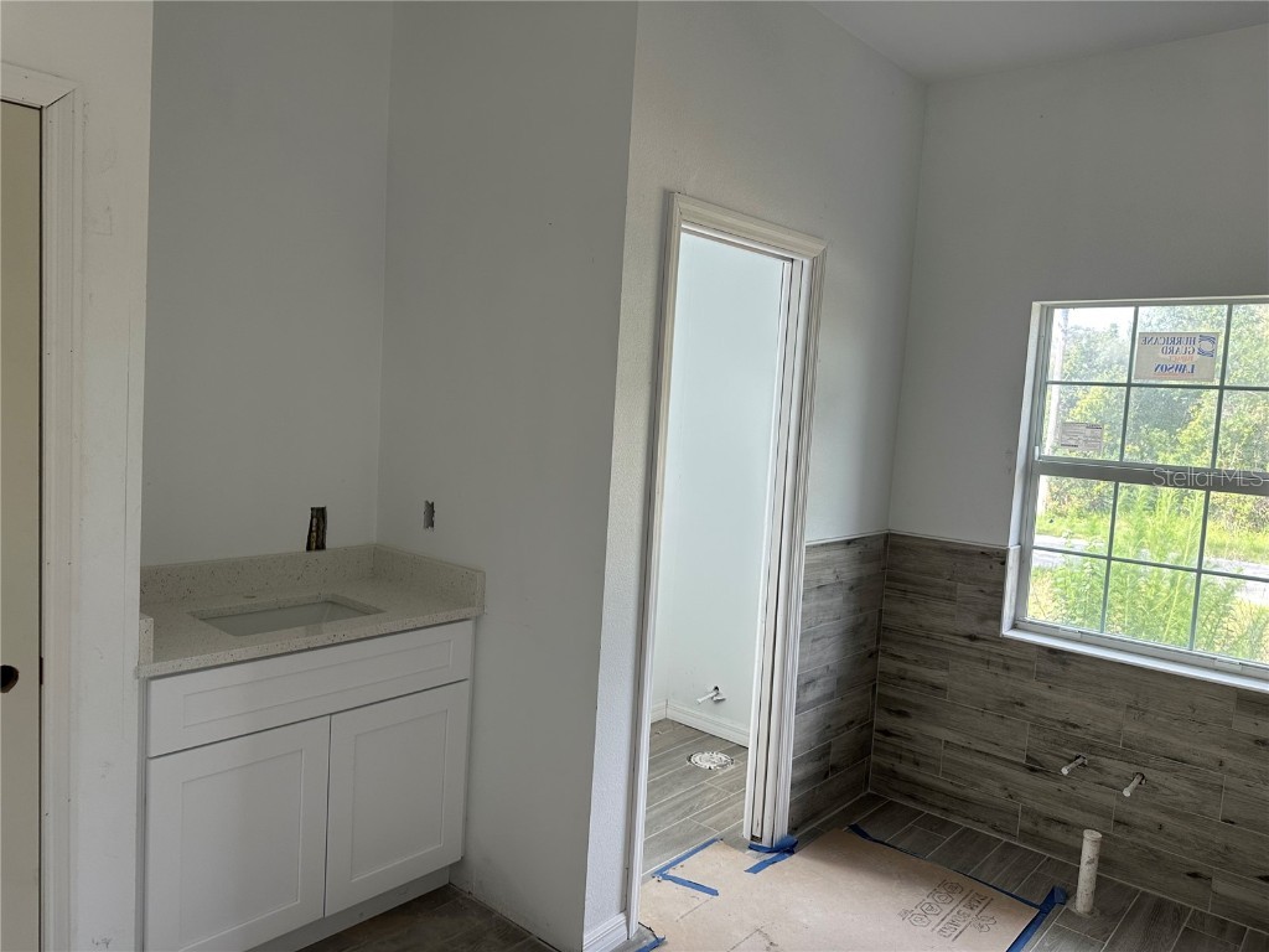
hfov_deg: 71.6
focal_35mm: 24
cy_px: 476
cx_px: 634
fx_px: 880
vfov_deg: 56.8
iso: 100
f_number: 1.78
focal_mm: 6.86
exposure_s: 1/121
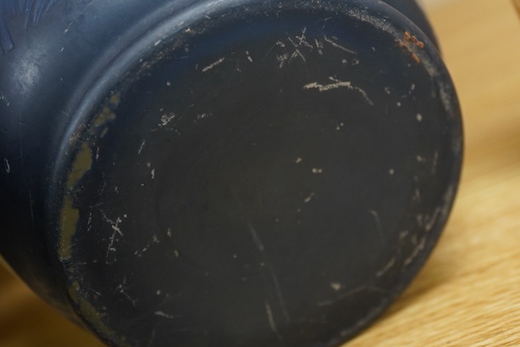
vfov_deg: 20.6
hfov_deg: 30.5
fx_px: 953
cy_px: 157
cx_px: 274
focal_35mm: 66
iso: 1250
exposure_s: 1/125
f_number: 6.3
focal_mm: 30
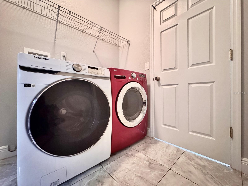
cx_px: 124
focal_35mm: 14
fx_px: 100
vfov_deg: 85.7
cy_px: 93
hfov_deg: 102.1
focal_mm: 2.22
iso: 1250
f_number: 2.2
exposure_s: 1/30
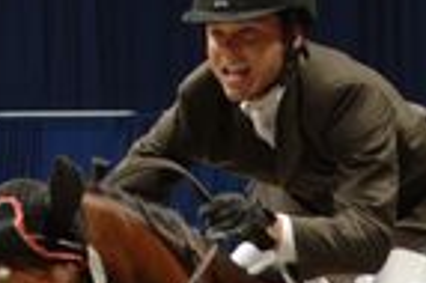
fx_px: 5555
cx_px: 477
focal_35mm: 470
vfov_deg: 2.9
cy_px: 550
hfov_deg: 4.4
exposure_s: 1/250
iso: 200
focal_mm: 70
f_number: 5.6
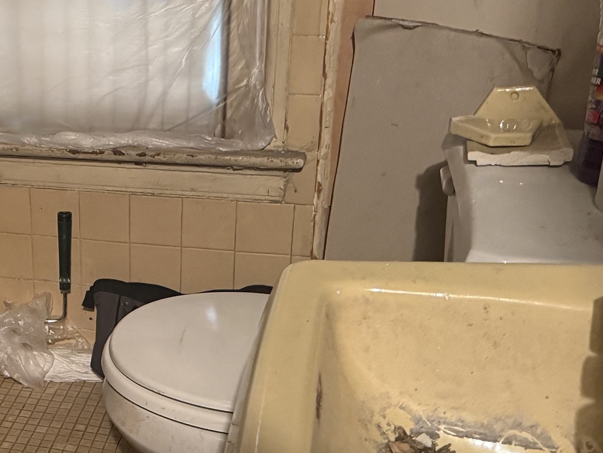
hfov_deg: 30.1
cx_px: 10
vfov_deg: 24.4
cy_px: 266
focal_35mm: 60
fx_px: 1045
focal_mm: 6.76
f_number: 1.78
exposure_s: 1/30
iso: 800
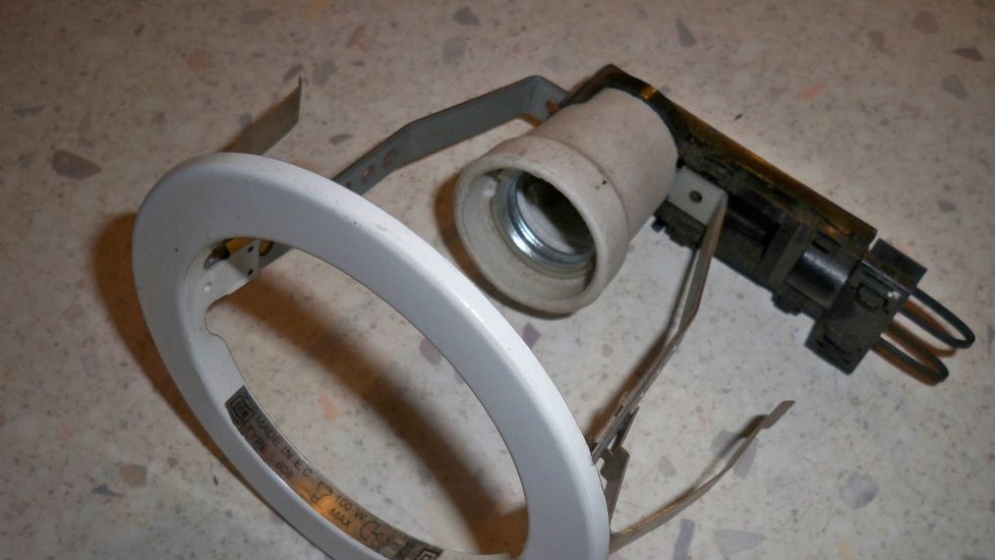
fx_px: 1029
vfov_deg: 30.2
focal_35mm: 39
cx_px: 507
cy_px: 367
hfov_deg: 51.6
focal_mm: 6.3
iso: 200
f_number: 3.1
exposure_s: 1/60
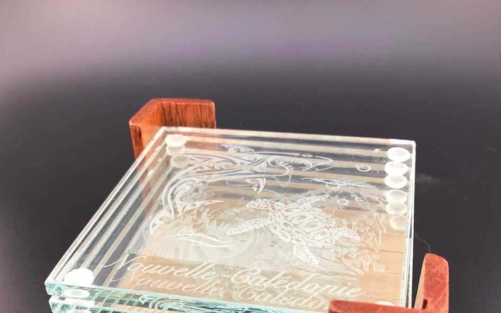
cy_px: 302
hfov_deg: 49.3
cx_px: 250
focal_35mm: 40
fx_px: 546
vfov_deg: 30.1
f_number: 1.8
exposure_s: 1/33
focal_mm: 4
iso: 40
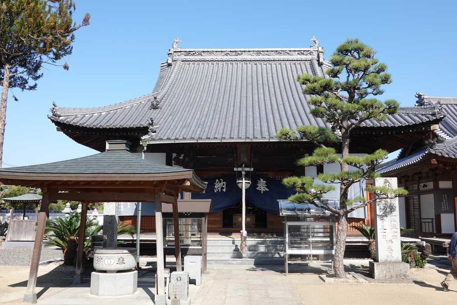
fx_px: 444
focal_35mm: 35
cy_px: 152
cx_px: 228
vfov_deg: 37.9
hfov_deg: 54.4
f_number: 5.6
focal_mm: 13.03
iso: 125
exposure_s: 1/320
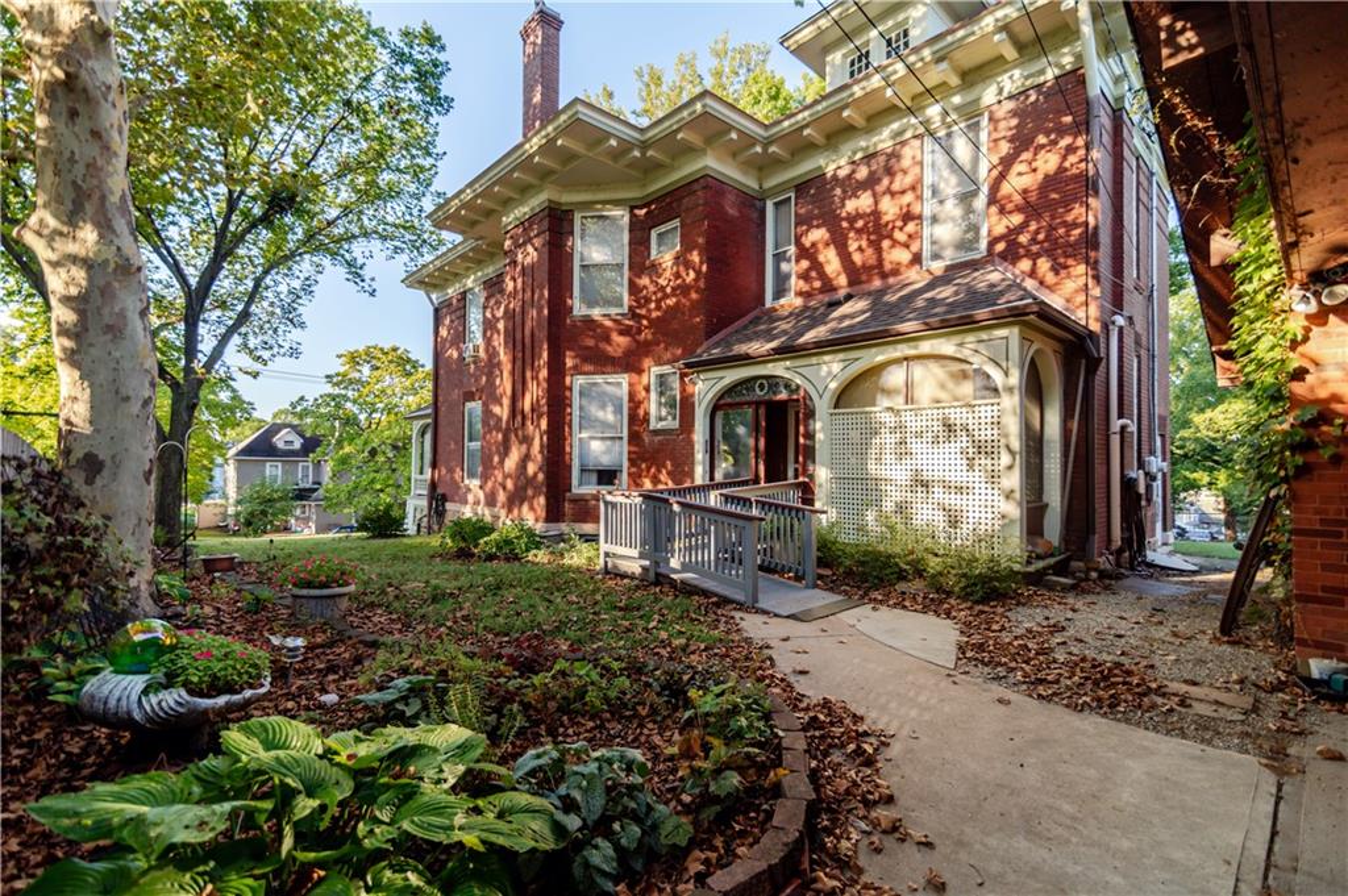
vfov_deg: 73.7
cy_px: 448
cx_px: 674
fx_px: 599
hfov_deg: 96.8
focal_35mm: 16
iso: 80
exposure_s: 1/640
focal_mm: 16
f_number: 3.2
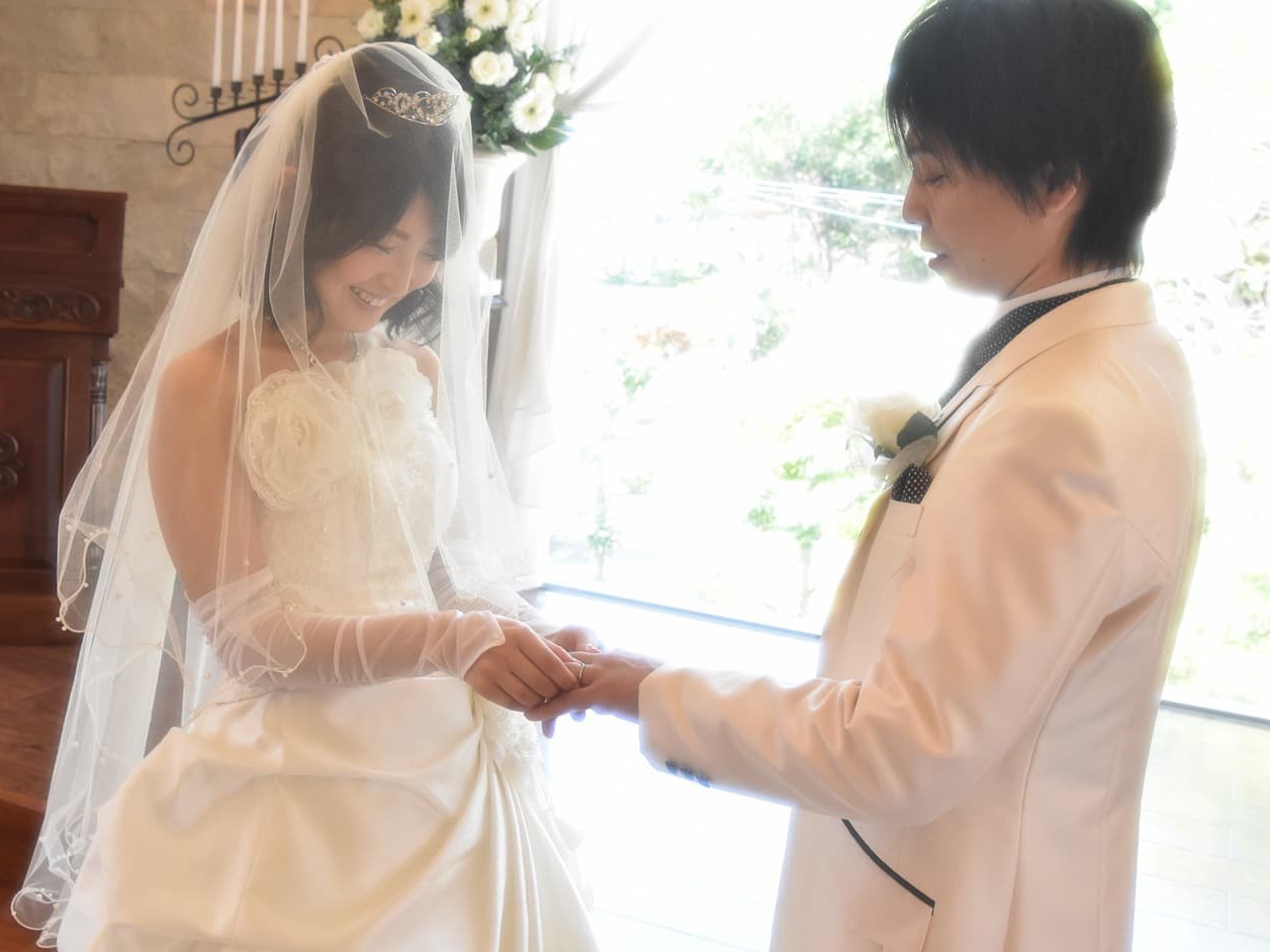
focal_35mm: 43
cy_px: 484
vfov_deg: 33.6
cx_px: 545
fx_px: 1578
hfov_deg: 43.7
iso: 2000
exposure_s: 1/125
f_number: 5.6
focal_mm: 26
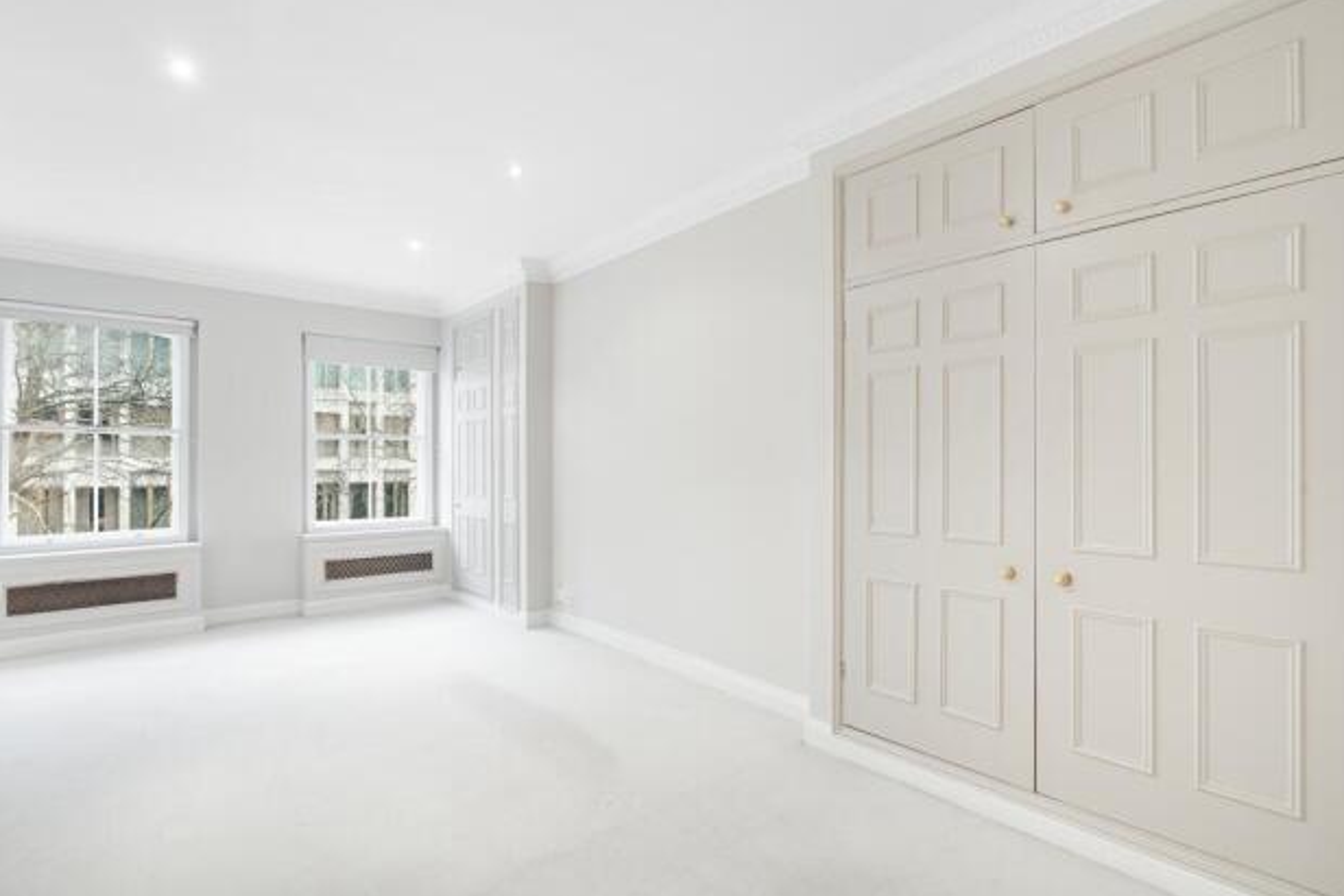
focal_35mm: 17
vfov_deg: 70.4
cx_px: 643
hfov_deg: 93.2
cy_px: 465
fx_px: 635
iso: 320
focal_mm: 16
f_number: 8
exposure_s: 1/3
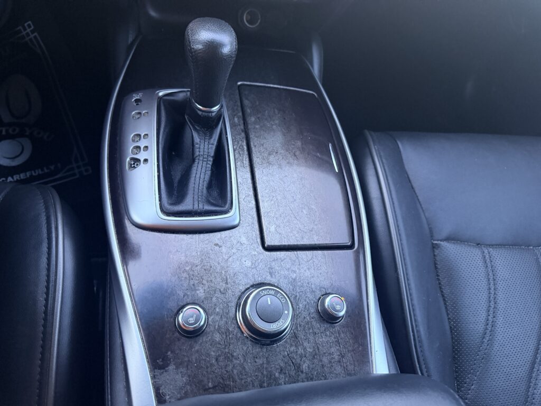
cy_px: 203
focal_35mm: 24
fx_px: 375
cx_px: 270
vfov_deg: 56.8
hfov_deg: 71.6
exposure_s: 1/45
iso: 800
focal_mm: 6.76
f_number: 1.78
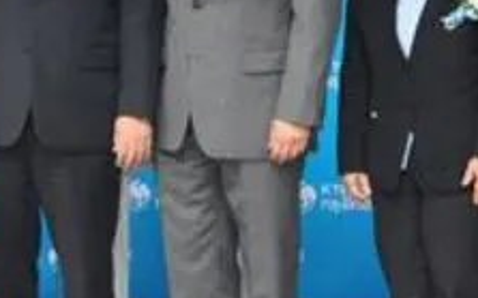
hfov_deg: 13.1
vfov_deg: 8.1
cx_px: 120
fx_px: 2083
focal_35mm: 160
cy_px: -16
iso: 400
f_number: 5.6
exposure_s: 1/125
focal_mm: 30
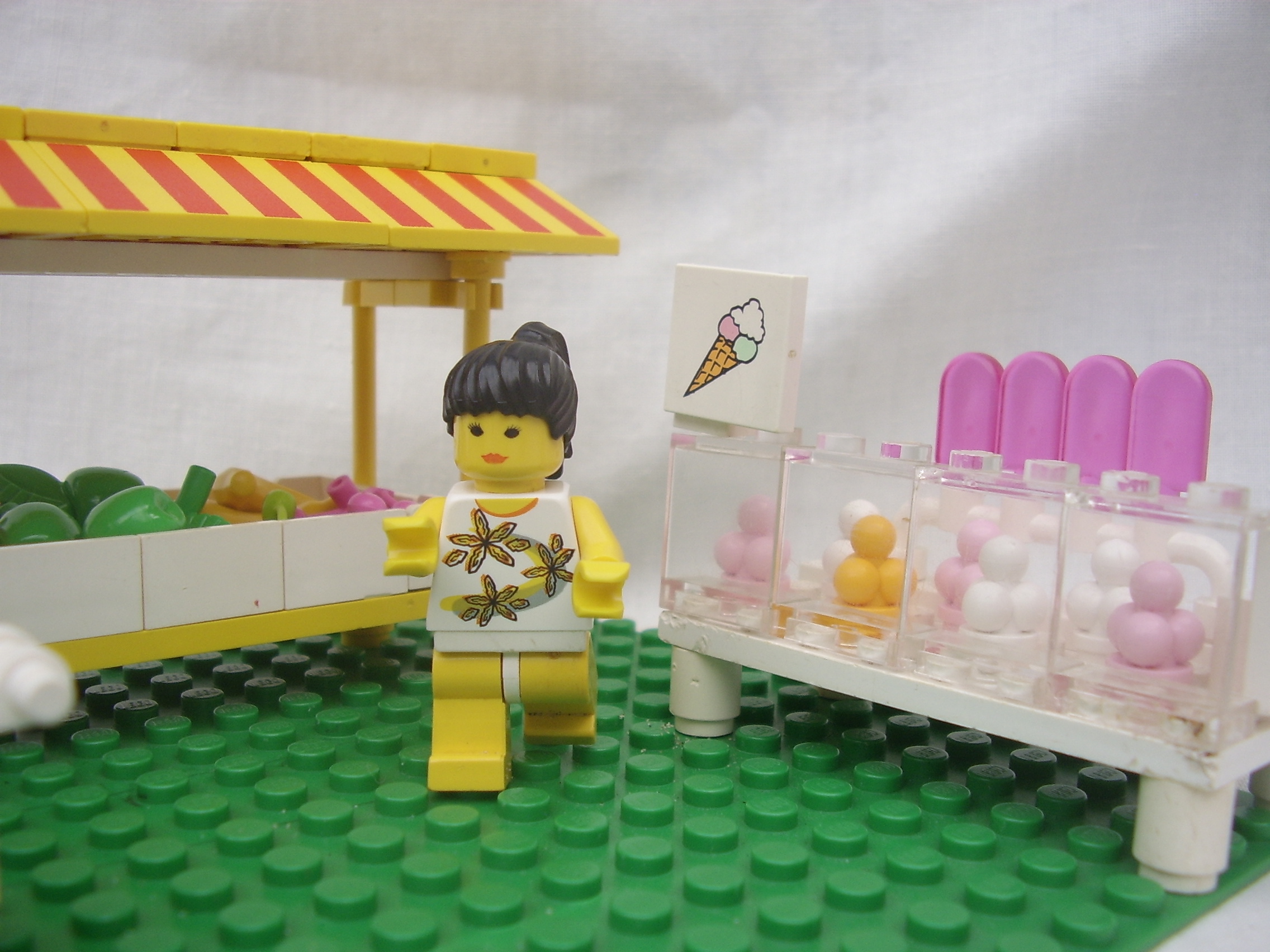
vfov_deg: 46.8
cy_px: 476
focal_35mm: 30
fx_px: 1101
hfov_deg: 60.0
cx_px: 635
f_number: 2.9
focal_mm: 5.8
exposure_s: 1/125
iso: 71
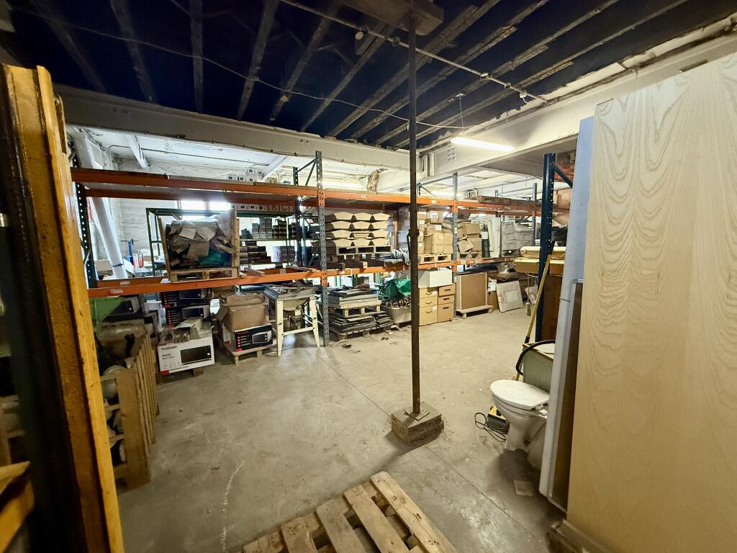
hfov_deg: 102.1
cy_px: 276
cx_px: 368
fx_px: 298
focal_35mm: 14
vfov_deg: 85.7
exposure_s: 1/50
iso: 640
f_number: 2.2
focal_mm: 2.22
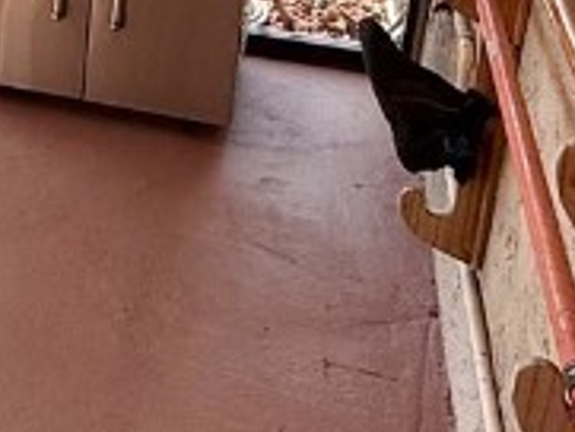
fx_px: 1313
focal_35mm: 79
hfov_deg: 22.7
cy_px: -156
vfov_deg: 17.4
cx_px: -121
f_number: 2.2
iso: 64
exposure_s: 1/554
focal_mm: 2.22
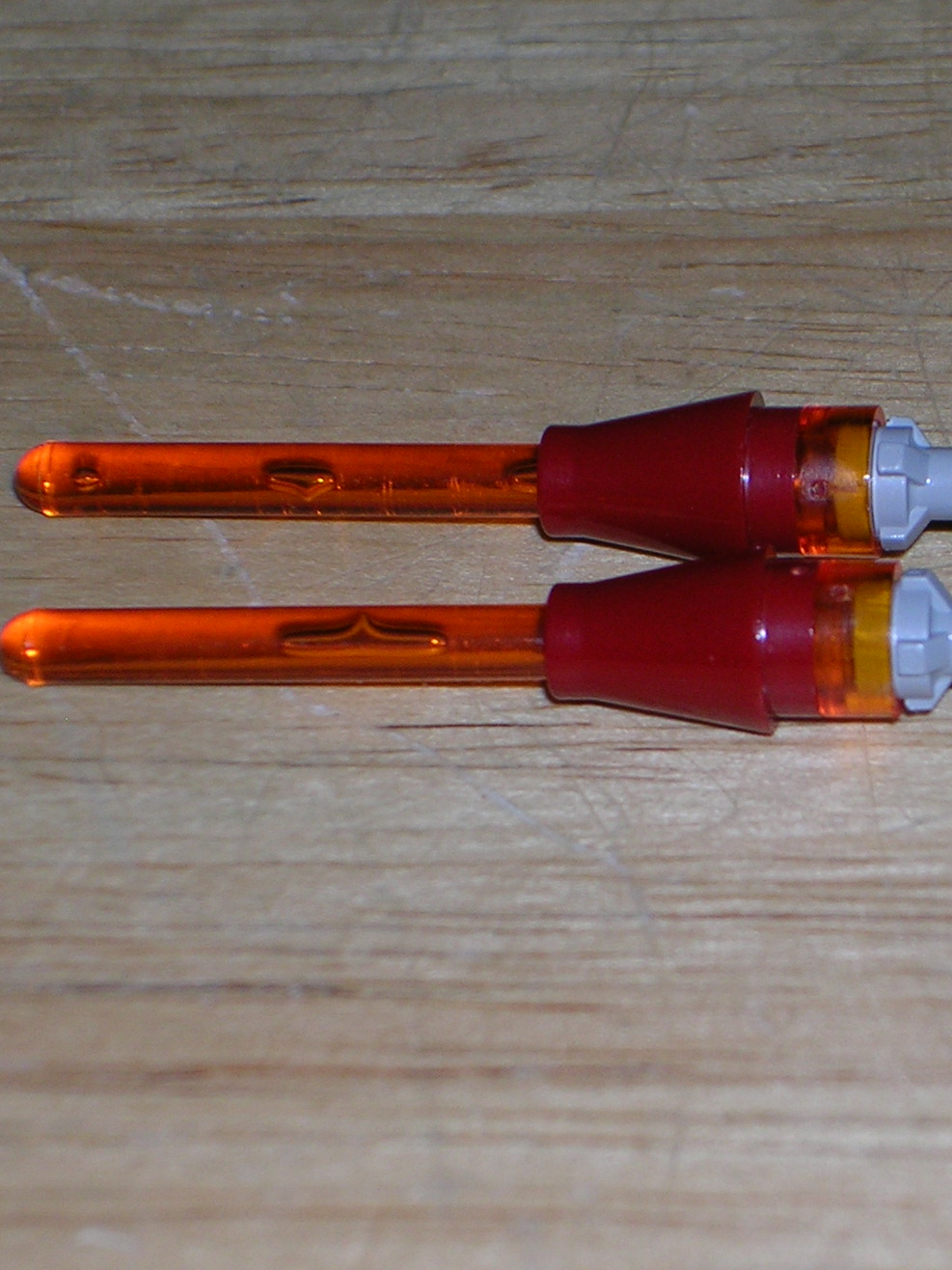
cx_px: 710
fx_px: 6564
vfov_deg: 11.0
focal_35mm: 179
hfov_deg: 8.3
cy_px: 719
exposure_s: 1/60.1
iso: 50
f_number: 4.9
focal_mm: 17.4
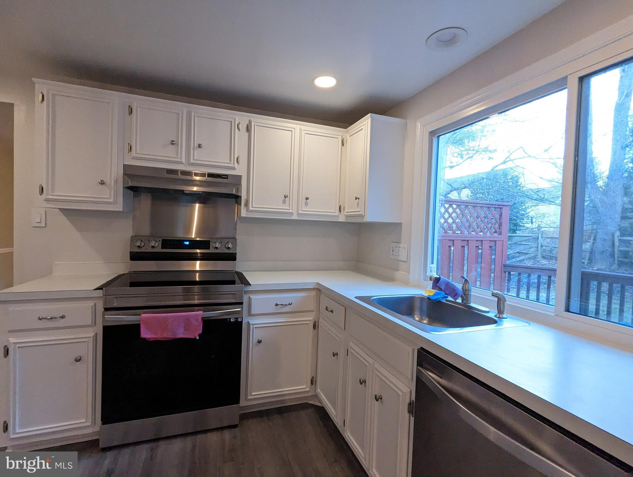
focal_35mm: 16
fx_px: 293
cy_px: 238
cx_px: 316
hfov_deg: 94.4
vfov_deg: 78.2
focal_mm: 2.35
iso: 1028
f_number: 2.2
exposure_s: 1/120
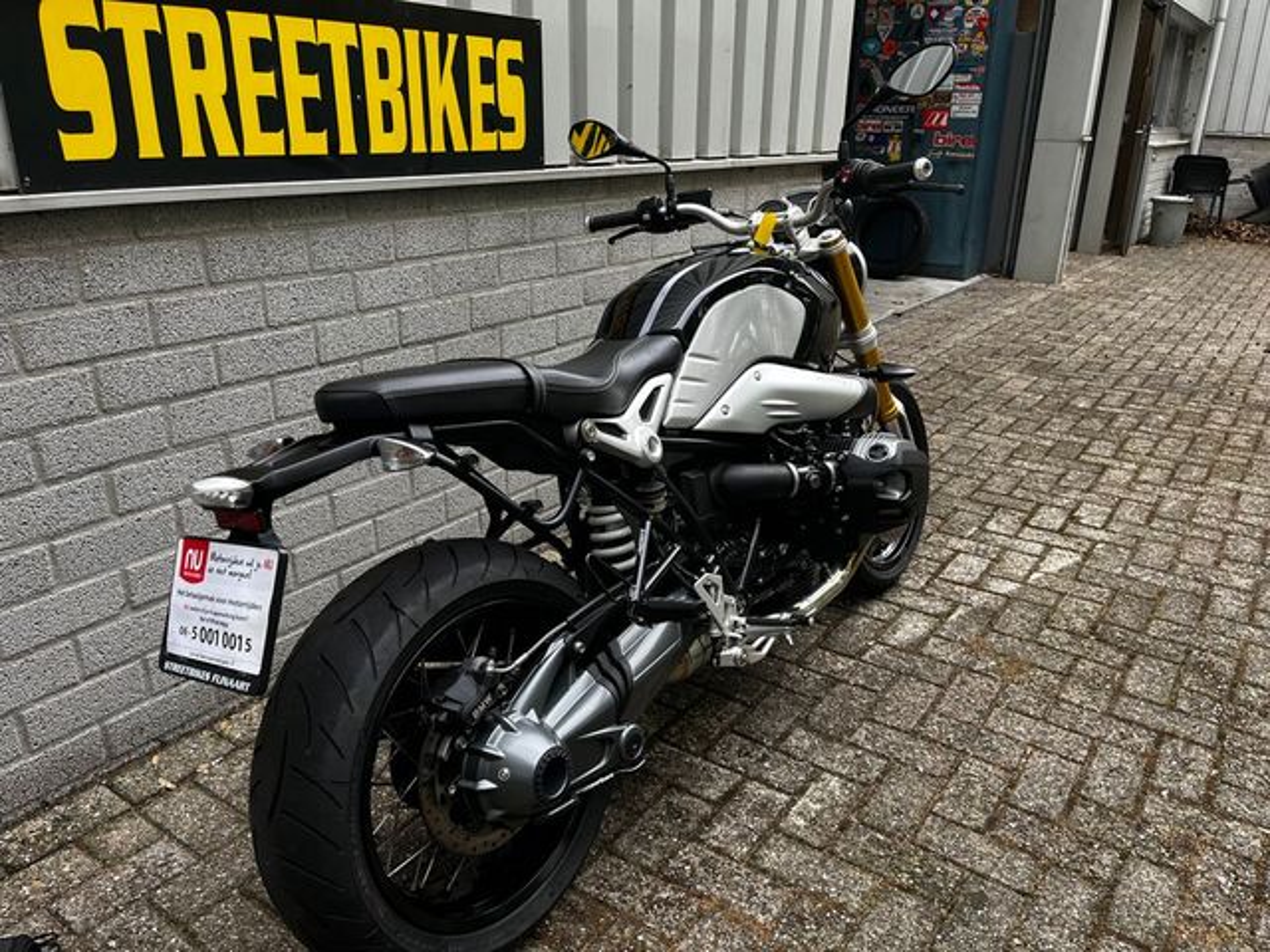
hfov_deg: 67.3
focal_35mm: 26
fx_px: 954
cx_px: 635
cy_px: 476
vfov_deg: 53.1
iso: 64
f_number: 1.6
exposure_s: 1/121
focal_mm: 5.1
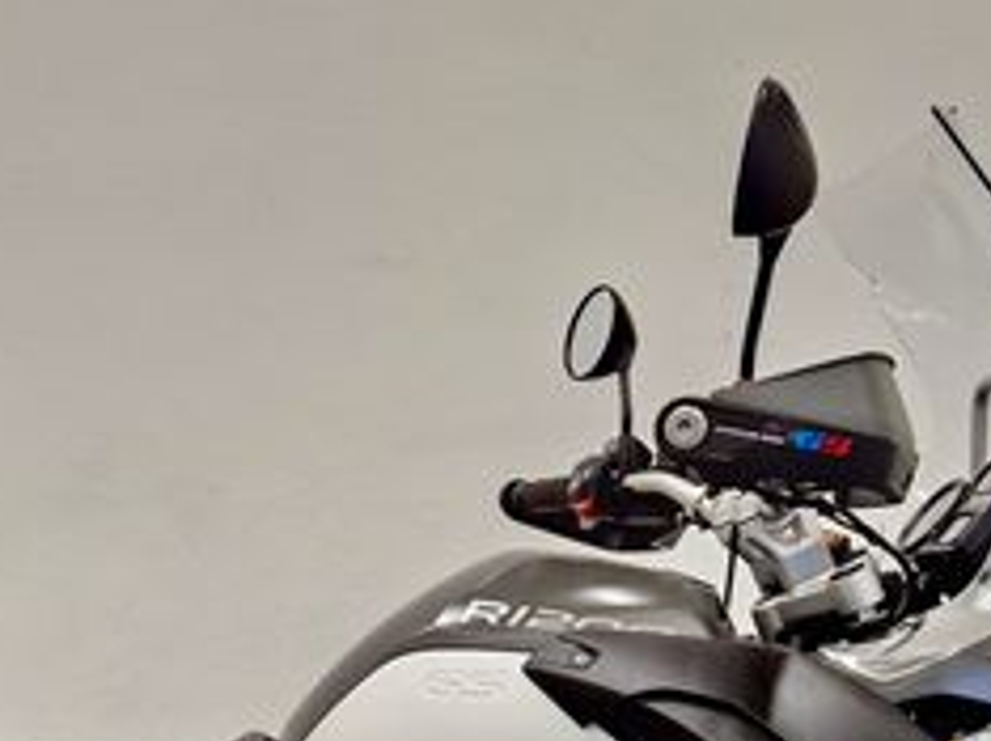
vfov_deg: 21.7
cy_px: 872
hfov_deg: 30.5
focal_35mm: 63
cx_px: 309
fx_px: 1802
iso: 640
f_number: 1.8
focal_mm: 5.4
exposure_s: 1/100
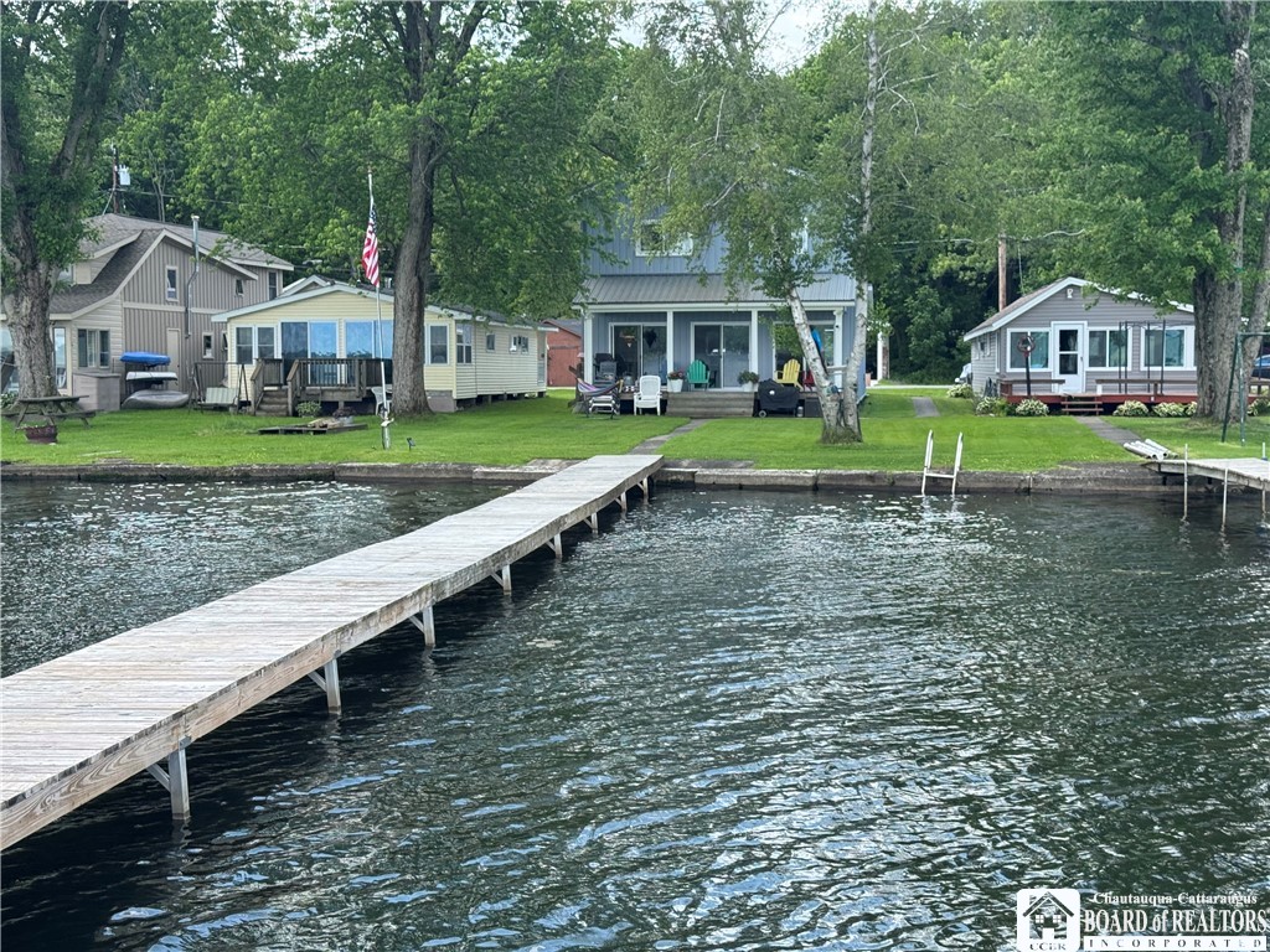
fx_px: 1761
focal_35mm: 48
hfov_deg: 39.7
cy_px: 476
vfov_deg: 30.3
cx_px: 635
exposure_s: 1/1011
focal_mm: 6.76
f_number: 1.78
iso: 64
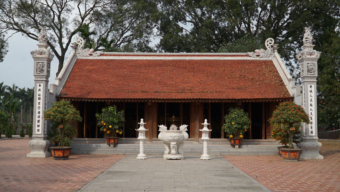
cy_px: 84
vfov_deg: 29.0
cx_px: 170
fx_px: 370
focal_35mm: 41
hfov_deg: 49.4
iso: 250
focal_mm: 26
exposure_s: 1/500
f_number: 9
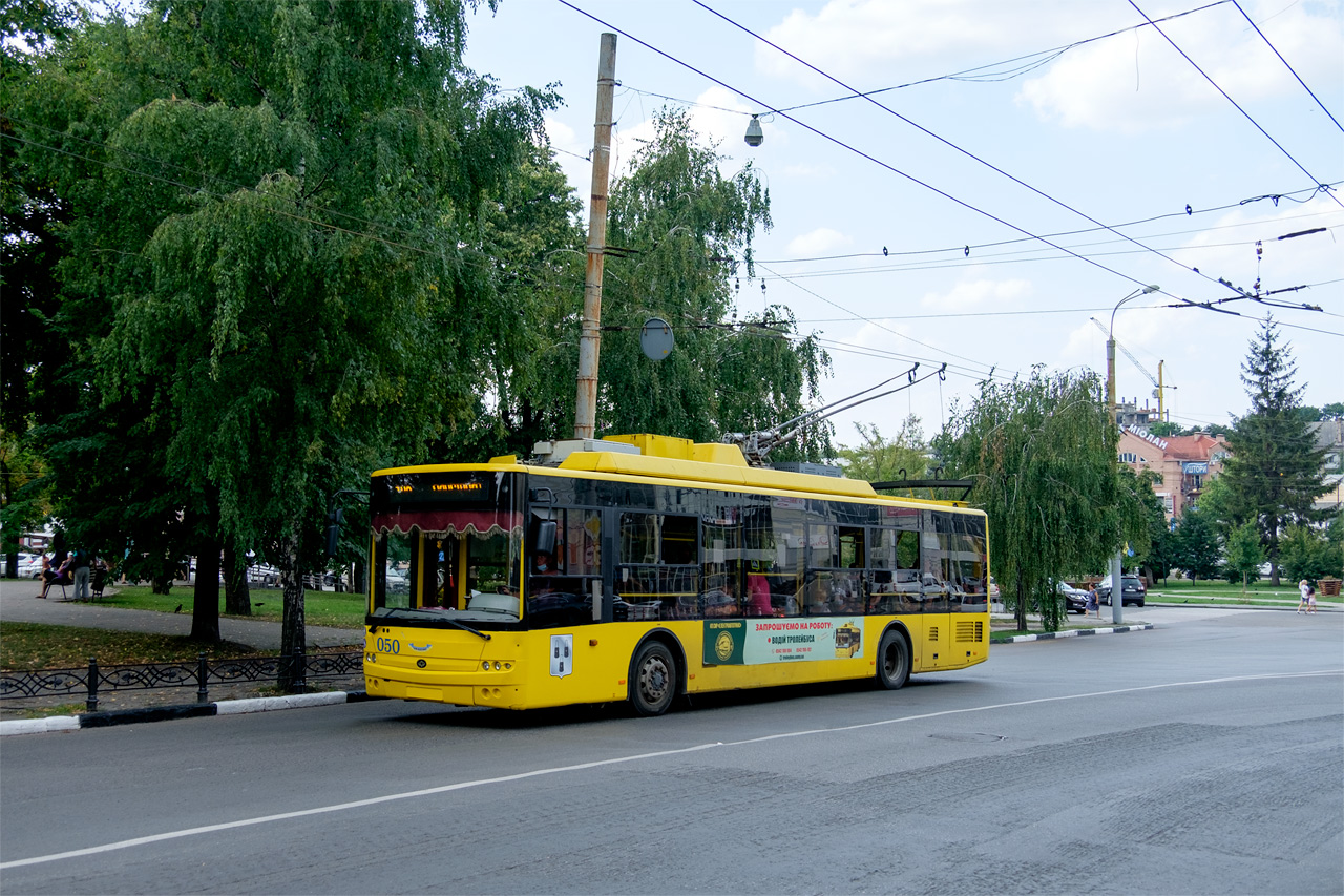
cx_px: 672
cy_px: 448
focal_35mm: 36
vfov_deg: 36.9
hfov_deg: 53.1
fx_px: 1344
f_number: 4
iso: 400
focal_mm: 24.3
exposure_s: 1/420
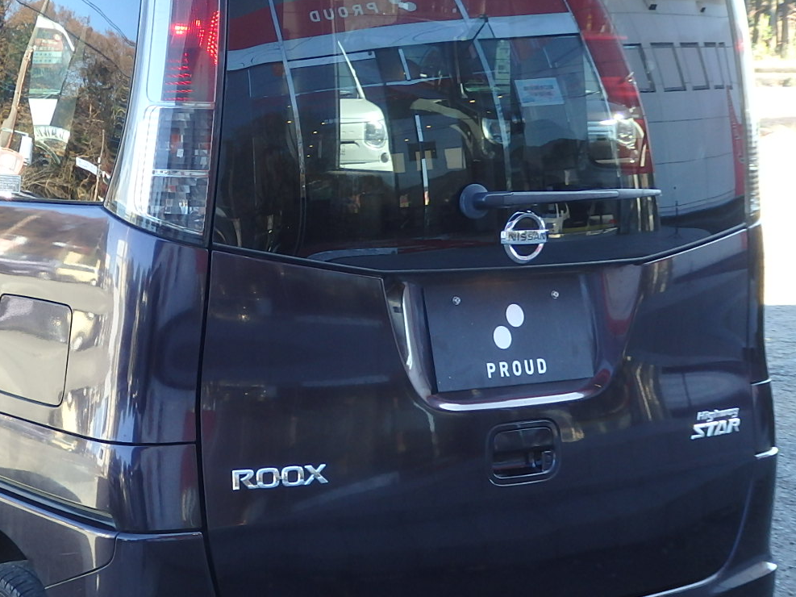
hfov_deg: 26.4
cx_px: 140
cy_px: 345
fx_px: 1655
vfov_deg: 20.4
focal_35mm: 72
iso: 125
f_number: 3.6
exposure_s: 1/80
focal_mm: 6.6
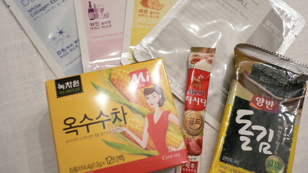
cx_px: 155
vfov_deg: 30.2
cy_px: 59
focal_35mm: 39
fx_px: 318
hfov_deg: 51.6
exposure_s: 1/13
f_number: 2.8
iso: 100
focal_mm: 5.8
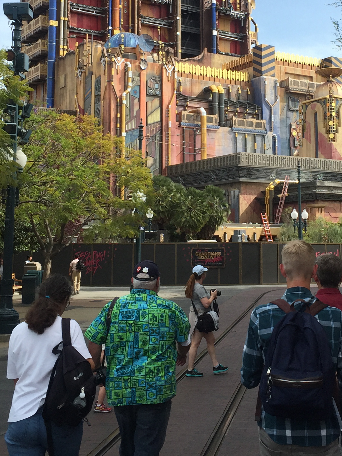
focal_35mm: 58
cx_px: 221
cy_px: 131
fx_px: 764
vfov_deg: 32.8
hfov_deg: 25.1
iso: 32
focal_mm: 4.15
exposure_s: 1/1412
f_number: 2.2
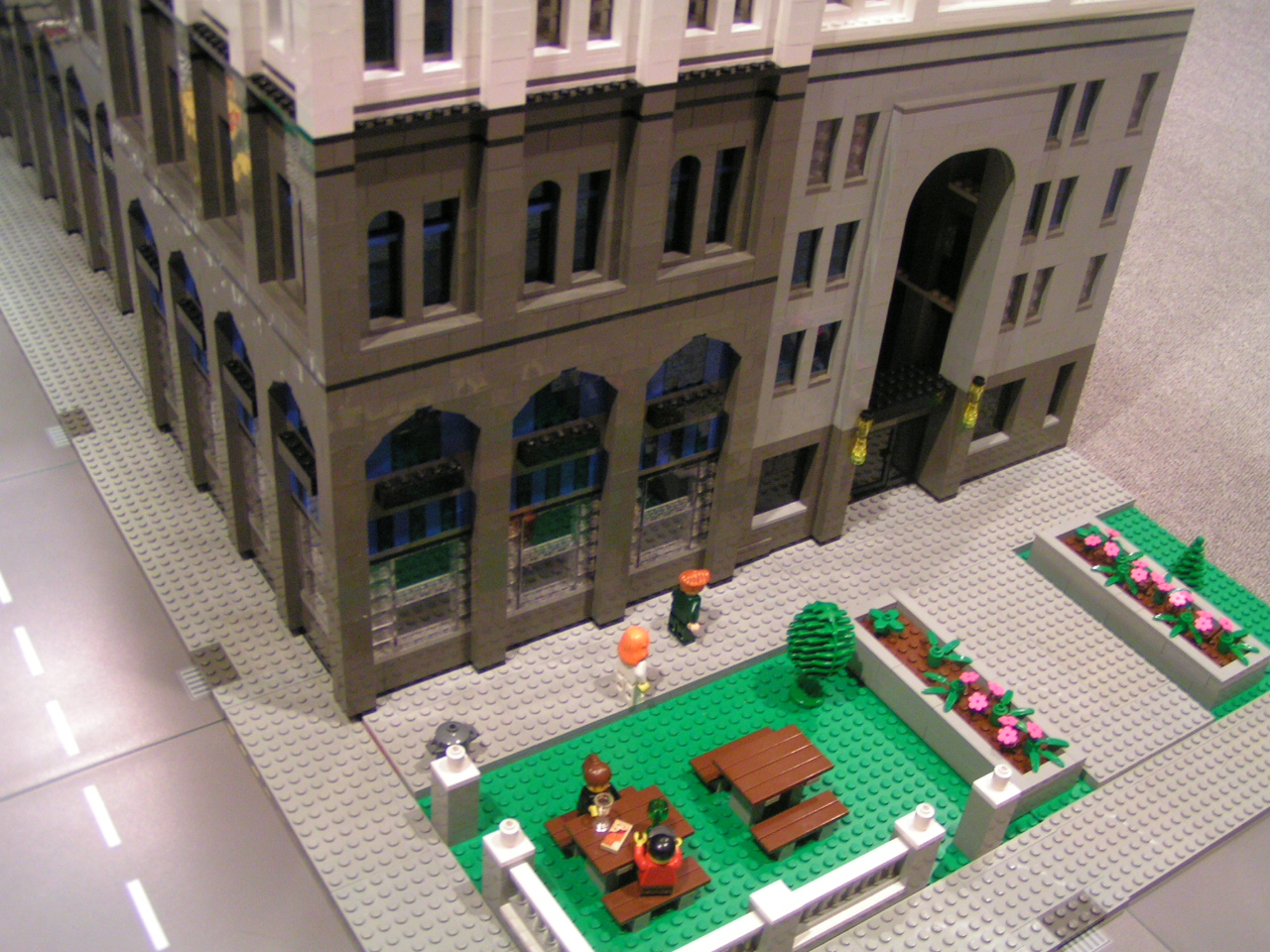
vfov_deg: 37.7
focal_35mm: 38
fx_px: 1394
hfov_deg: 49.0
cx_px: 635
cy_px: 476
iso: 200
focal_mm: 5.8
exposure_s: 1/3
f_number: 2.8
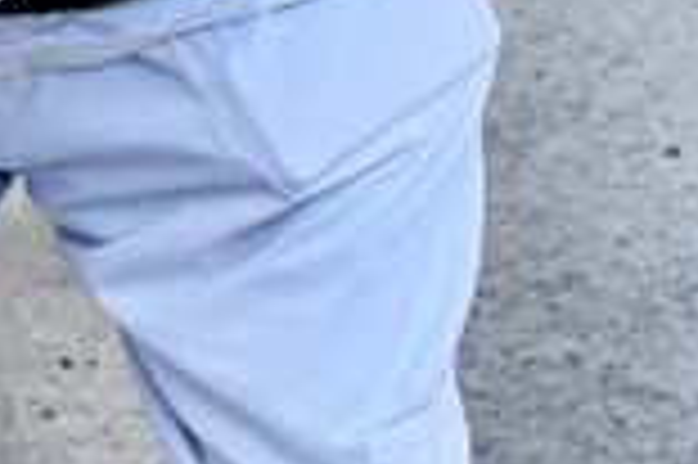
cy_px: -637
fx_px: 10517
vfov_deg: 2.5
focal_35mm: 543
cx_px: -1662
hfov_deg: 3.7
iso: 3200
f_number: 8
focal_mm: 70
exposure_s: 1/1000
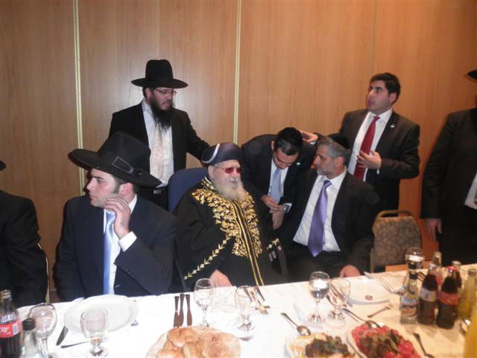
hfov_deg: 63.4
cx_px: 238
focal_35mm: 28
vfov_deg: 49.7
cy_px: 179
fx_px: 386
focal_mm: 5
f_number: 3
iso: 200
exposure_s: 1/30
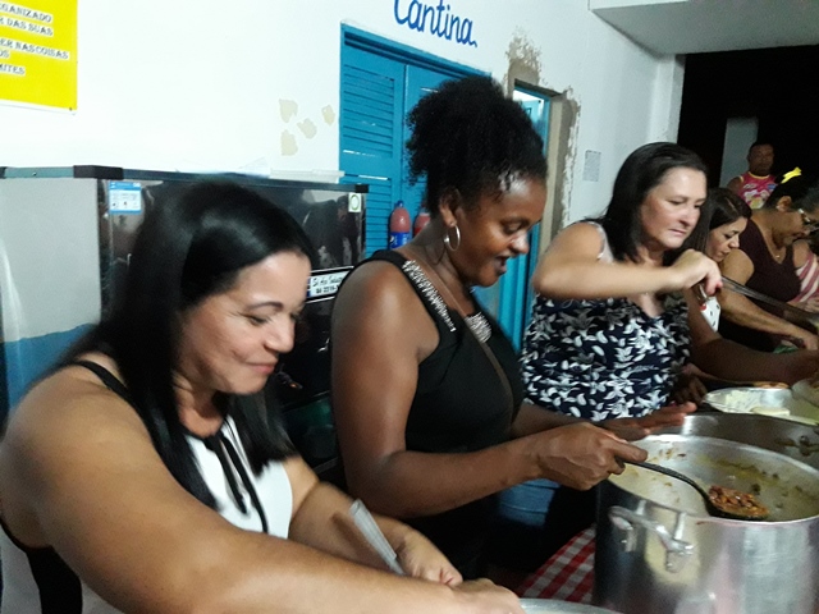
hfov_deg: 63.4
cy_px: 307
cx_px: 410
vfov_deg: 49.7
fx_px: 662
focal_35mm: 28
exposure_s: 1/15
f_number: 1.9
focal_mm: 3.7
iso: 800
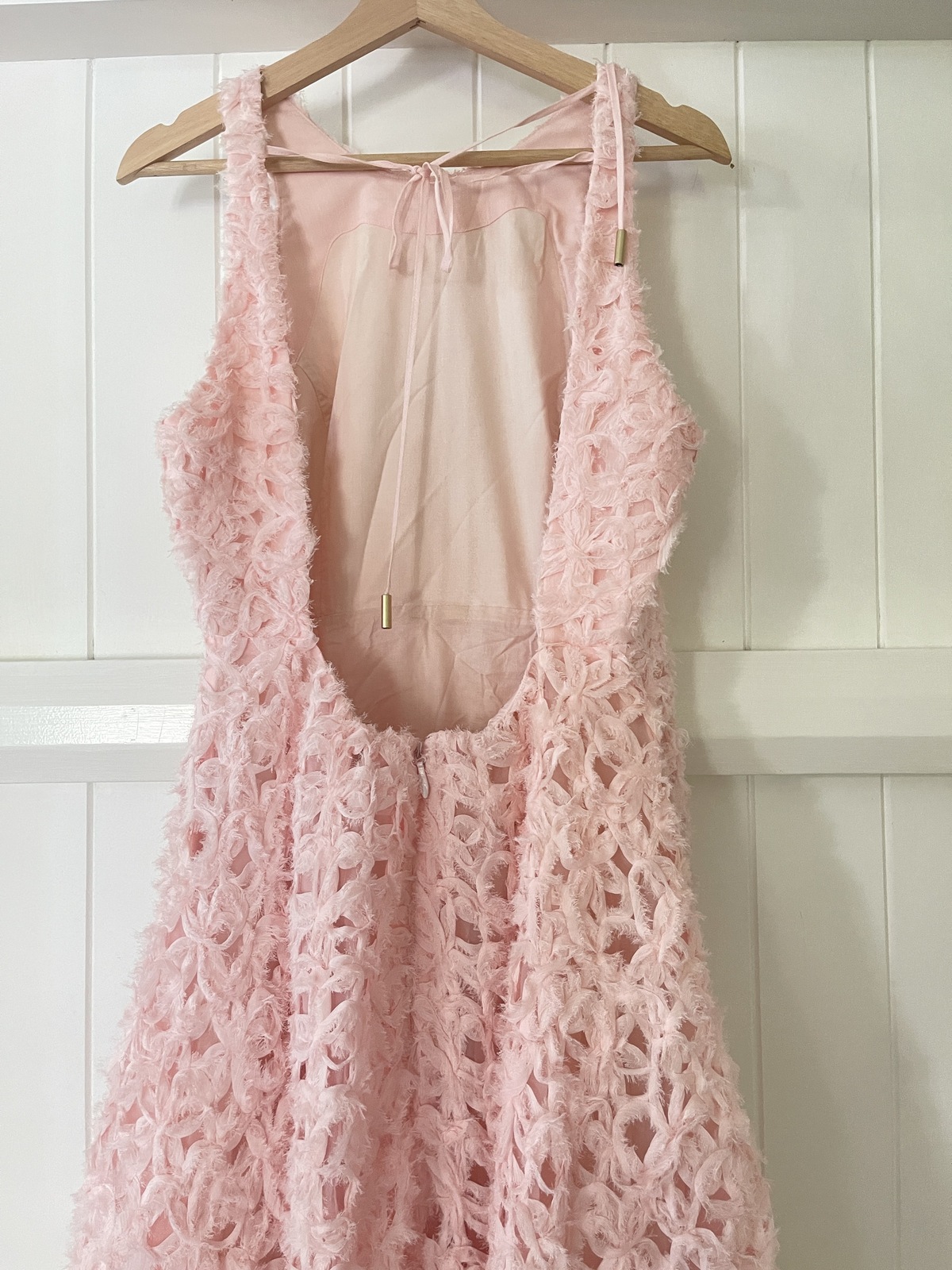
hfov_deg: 54.9
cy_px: 635
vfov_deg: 69.4
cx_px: 476
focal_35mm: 25
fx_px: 917
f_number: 1.6
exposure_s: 1/60
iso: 320
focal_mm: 5.1
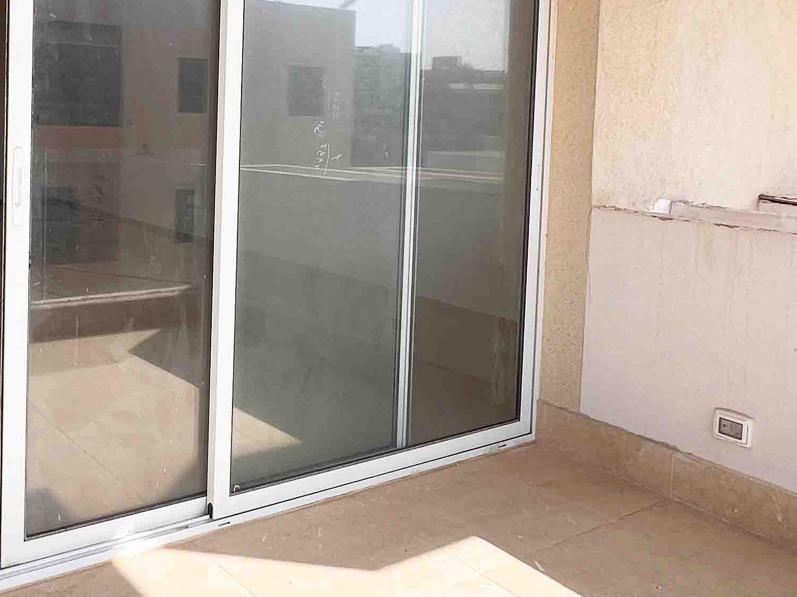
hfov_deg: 51.4
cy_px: 159
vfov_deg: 39.7
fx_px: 806
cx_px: 251
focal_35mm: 35
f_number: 1.8
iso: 32
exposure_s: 1/850
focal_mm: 1.57
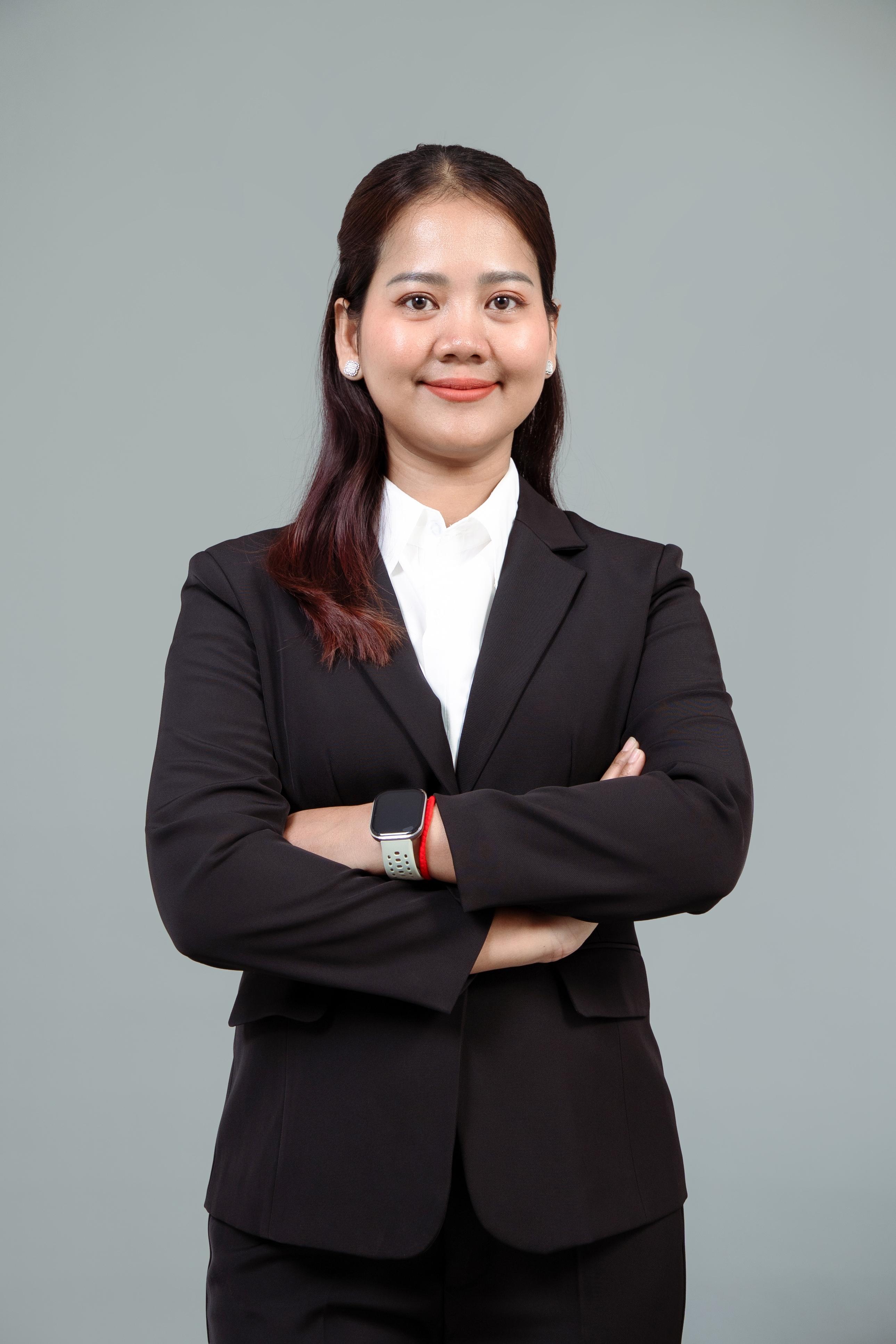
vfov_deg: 28.8
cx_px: 448
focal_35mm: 70
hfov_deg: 19.5
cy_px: 672
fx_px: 2613
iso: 250
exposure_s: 1/160
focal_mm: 47
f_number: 5.6
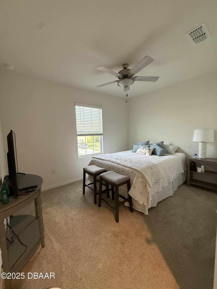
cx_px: 108
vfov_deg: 102.1
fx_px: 117
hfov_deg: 85.7
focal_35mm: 14
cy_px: 144
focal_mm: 2.22
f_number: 2.2
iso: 400
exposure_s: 1/60
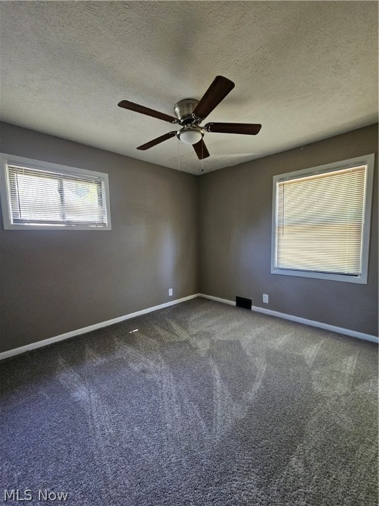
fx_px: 190
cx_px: 190
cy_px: 253
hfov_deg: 89.9
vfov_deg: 106.2
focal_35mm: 13
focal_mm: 2.2
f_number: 2.2
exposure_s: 1/30
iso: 500
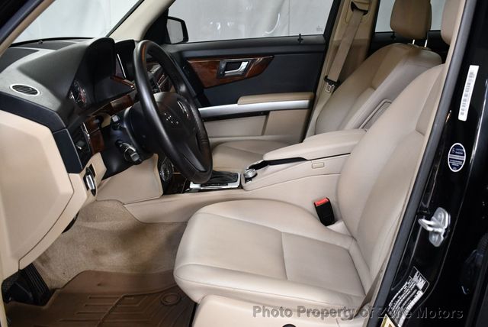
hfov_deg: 53.1
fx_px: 488
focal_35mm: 36
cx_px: 244
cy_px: 164
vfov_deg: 36.9
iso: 1400
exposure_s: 1/125
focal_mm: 18
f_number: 3.5
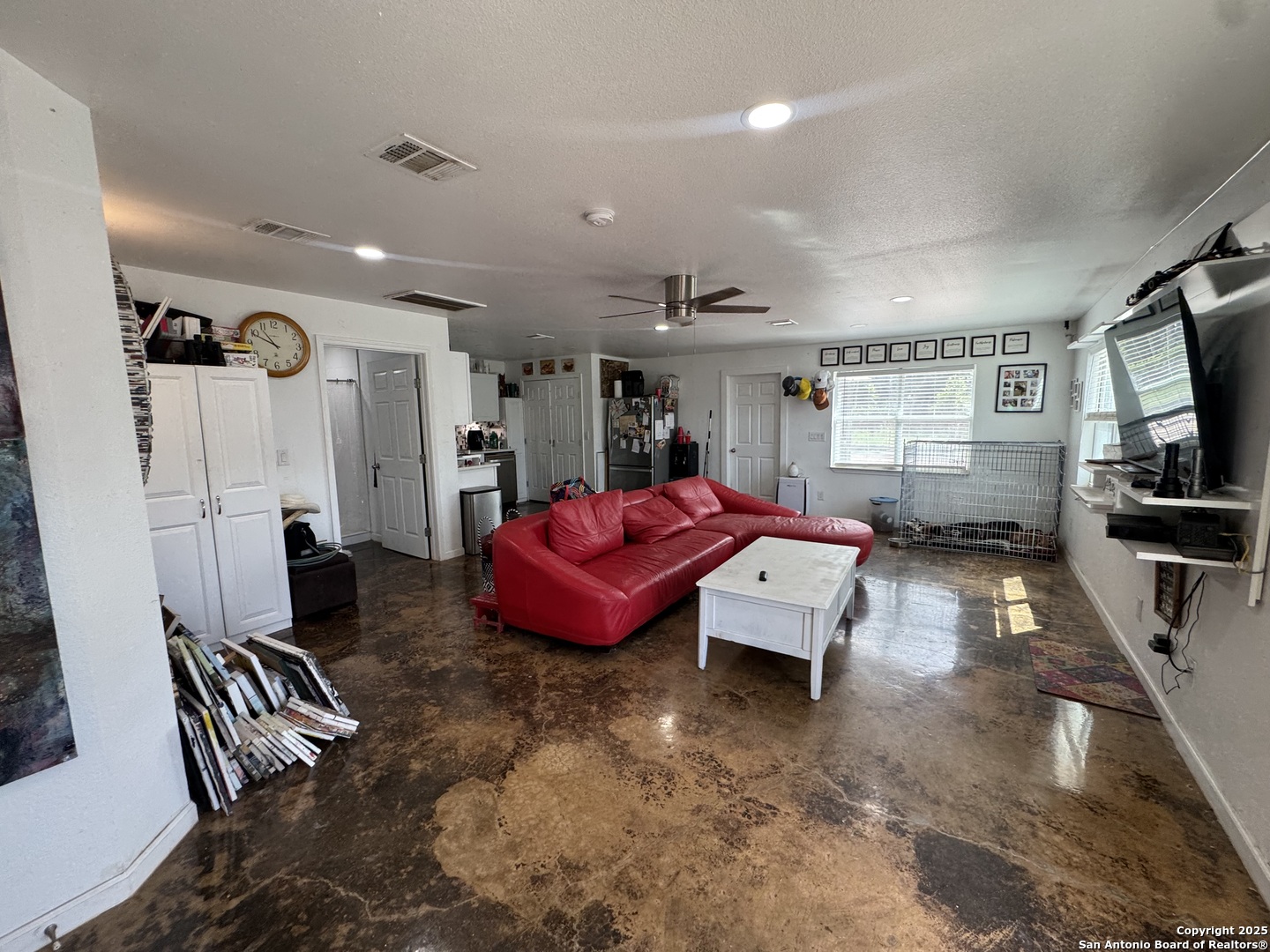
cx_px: 635
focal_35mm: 14
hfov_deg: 102.1
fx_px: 514
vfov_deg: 85.7
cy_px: 476
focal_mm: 2.22
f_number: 2.2
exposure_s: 1/120
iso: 125
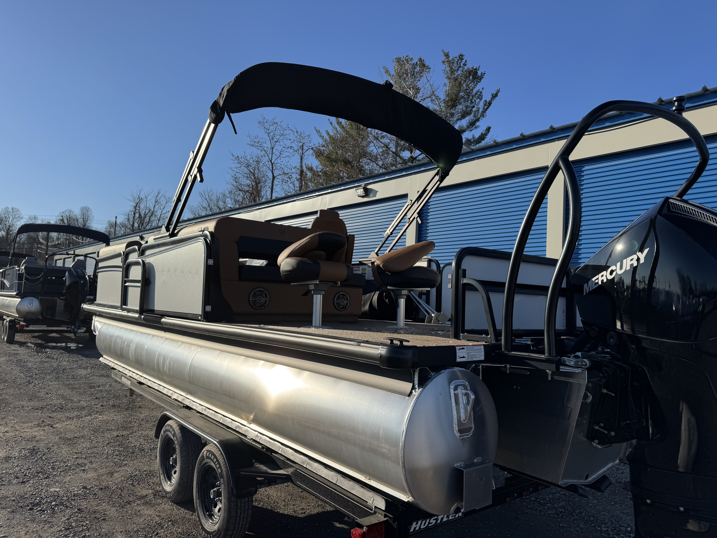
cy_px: 269
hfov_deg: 71.6
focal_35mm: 24
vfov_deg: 56.8
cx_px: 358
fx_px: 497
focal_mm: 6.76
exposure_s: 1/5348
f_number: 1.78
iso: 80
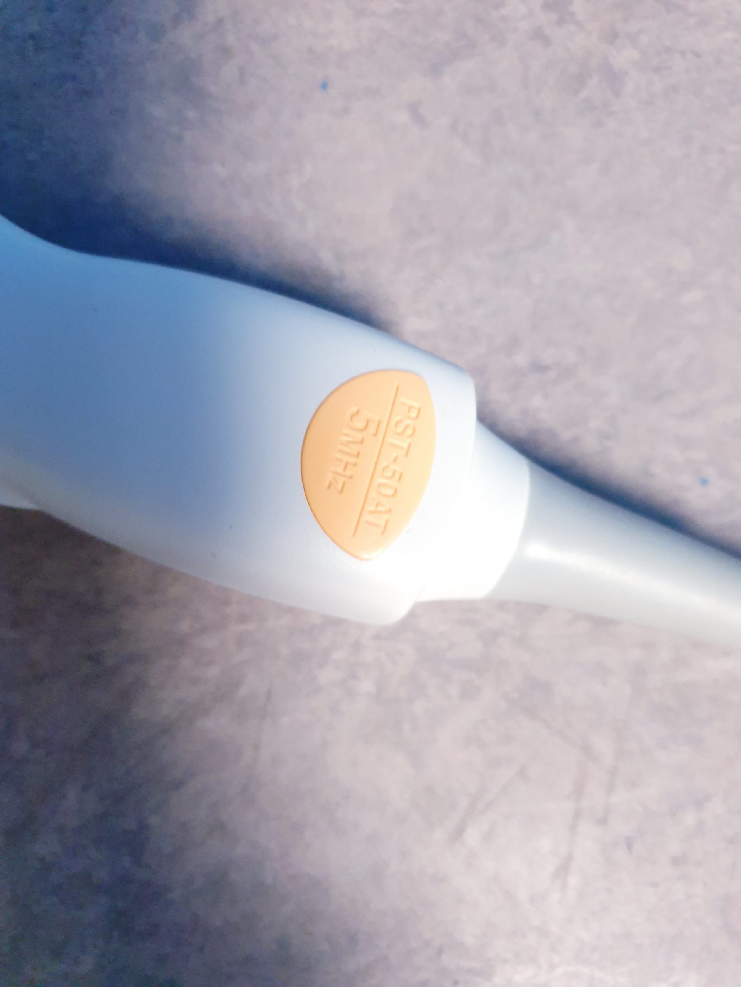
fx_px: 742
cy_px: 494
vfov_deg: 67.3
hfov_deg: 53.1
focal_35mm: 26
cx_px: 370
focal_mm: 4.3
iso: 320
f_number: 1.5
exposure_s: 1/50
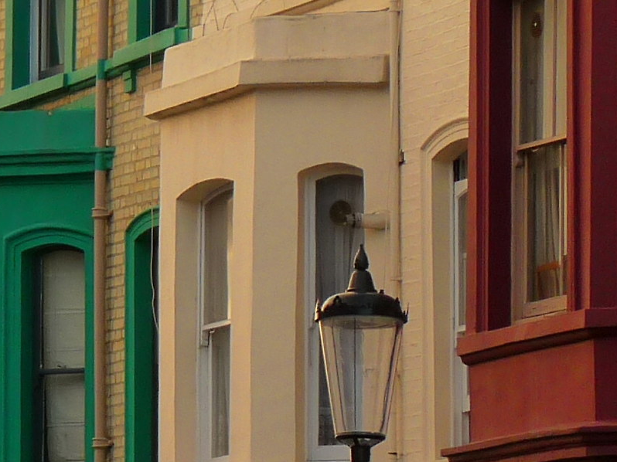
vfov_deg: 4.2
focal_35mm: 355
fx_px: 6326
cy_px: 343
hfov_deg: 5.6
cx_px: -35
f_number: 3.4
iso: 160
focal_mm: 14.9
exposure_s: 1/200
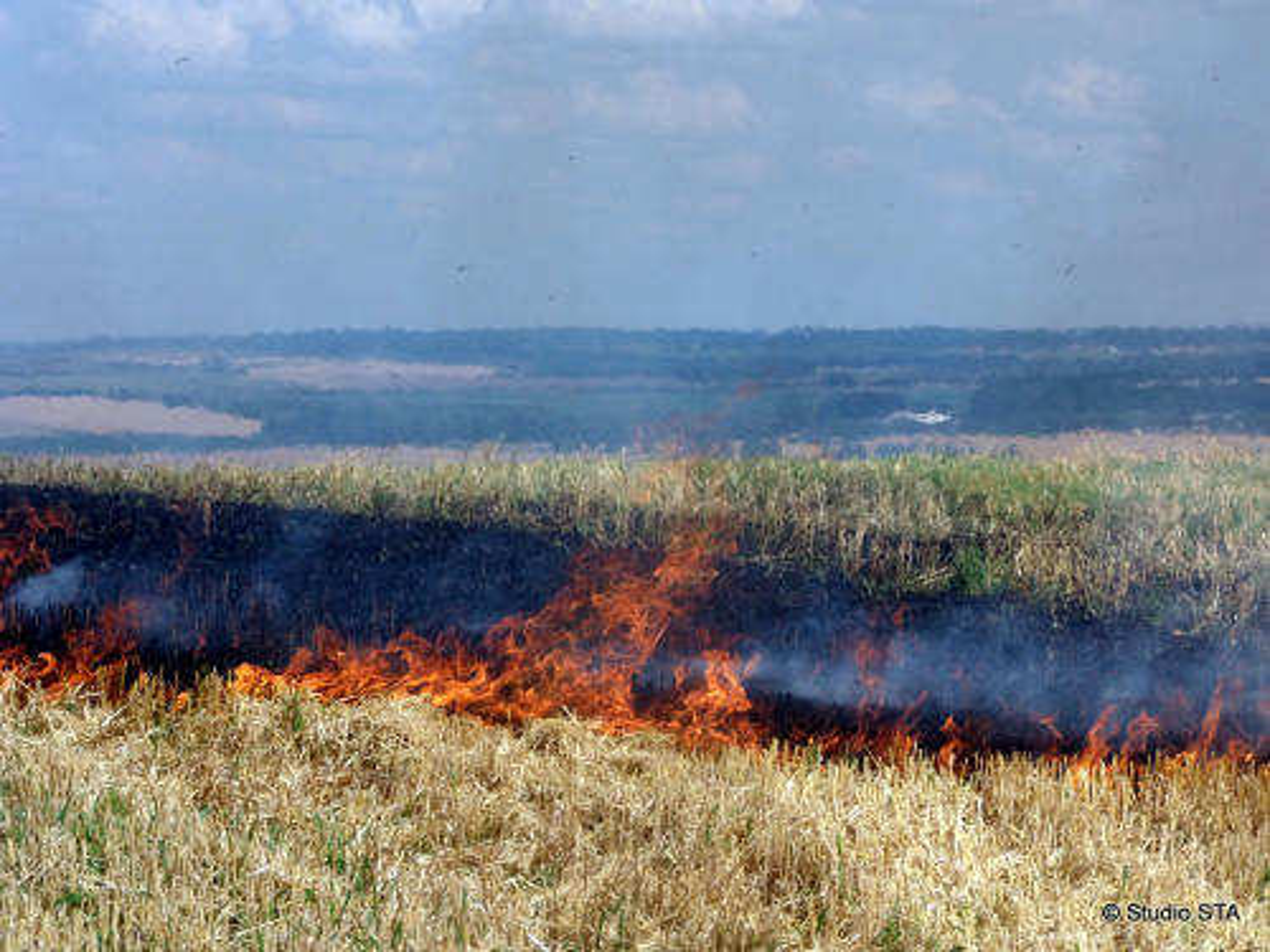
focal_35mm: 110
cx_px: 635
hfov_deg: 17.9
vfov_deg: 13.5
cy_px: 476
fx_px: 4036
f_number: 4.5
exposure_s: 1/1000
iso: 100
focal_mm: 19.4
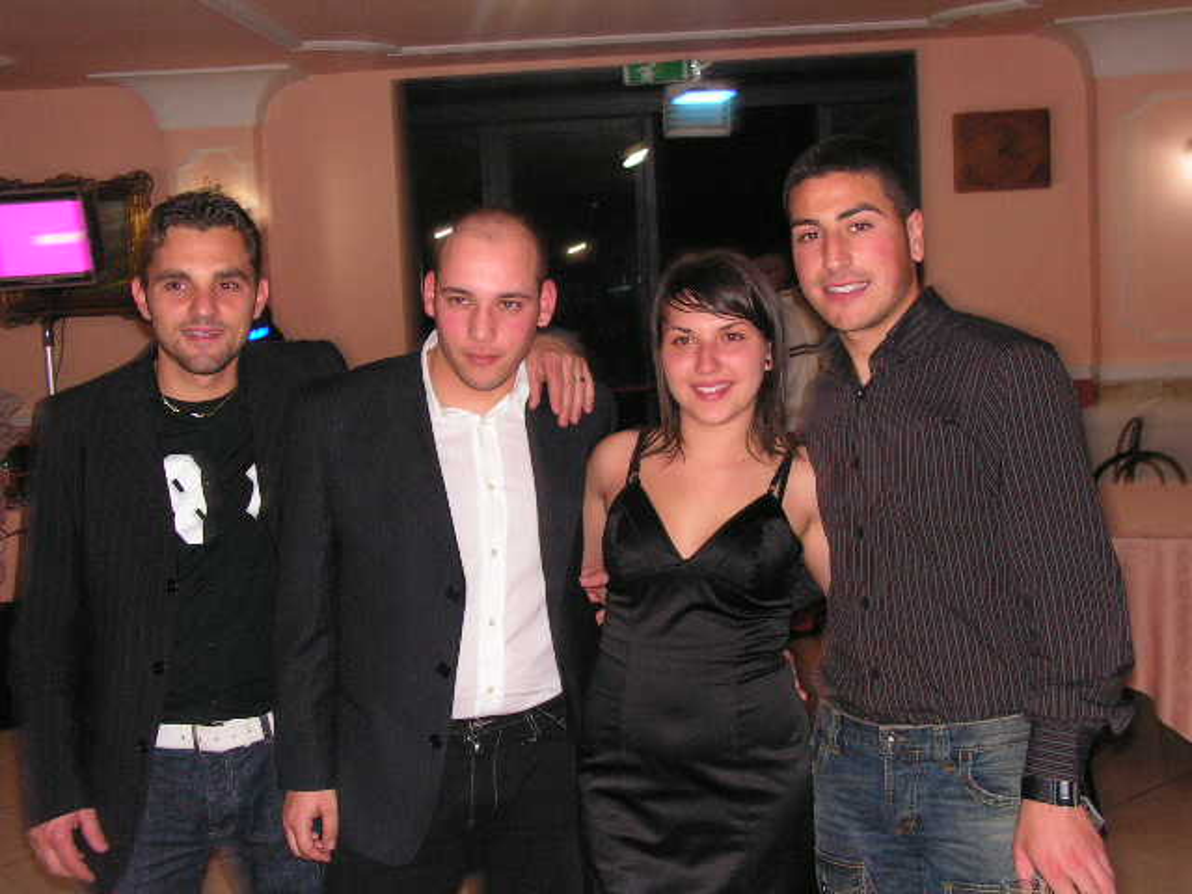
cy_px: 447
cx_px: 596
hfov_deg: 42.9
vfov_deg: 32.9
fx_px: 1515
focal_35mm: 44
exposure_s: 1/40
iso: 200
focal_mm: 7.4
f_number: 3.2
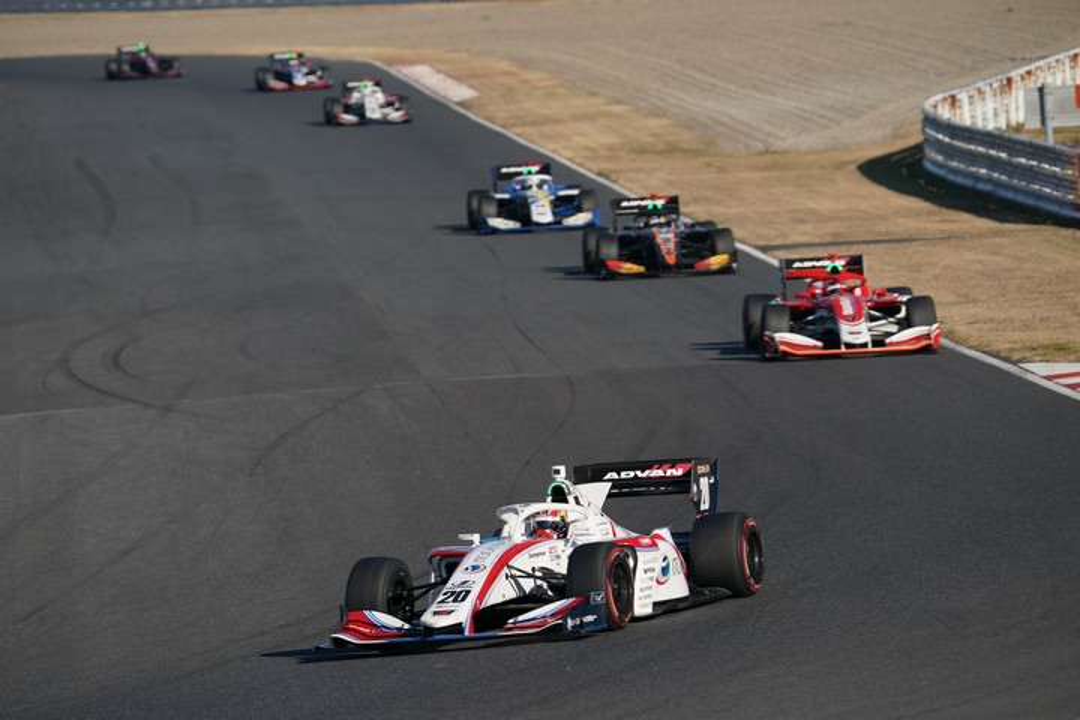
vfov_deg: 3.7
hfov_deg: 5.5
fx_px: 11279
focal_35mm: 376
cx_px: 540
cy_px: 360
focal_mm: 376
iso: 200
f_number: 8
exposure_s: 1/800
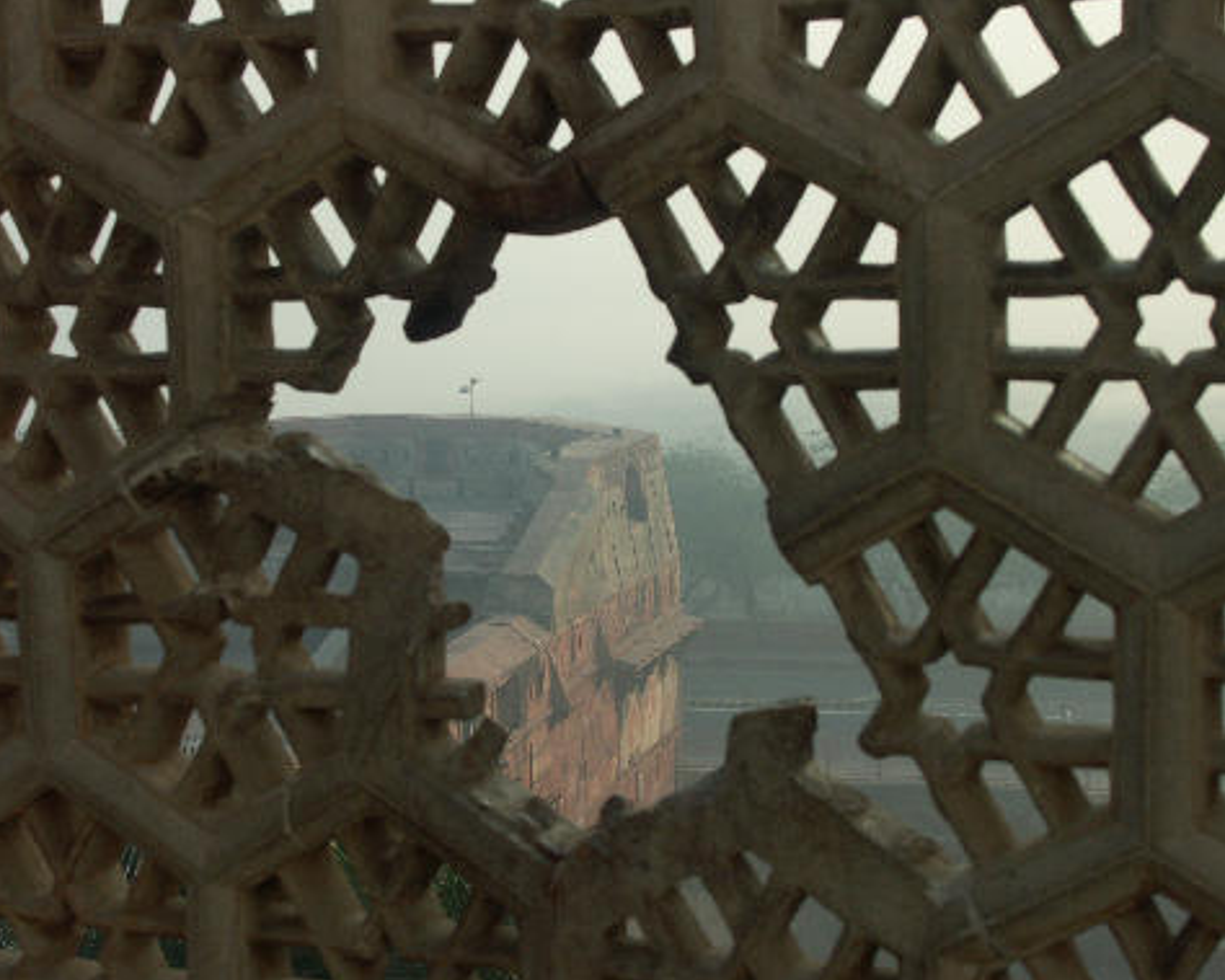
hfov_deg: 28.3
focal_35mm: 67
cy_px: 491
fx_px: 2429
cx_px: 557
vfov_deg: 22.8
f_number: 5.6
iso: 100
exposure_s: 1/250
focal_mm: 15.19
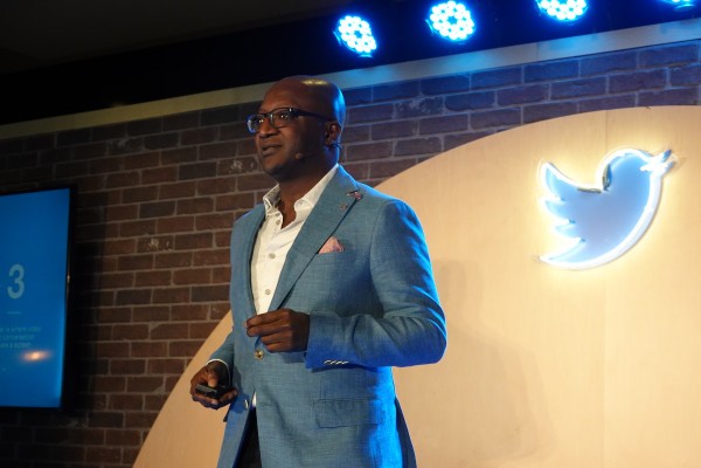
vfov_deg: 20.9
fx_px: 1266
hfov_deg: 31.0
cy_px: 234
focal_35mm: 65
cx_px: 350
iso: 1600
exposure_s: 1/80
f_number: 4
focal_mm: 23.86
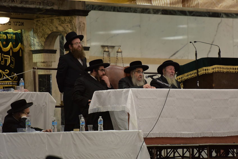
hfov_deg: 8.5
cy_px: 79
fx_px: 1606
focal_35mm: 243
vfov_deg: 5.7
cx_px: 139
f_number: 2.8
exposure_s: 1/160
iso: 800
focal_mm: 200
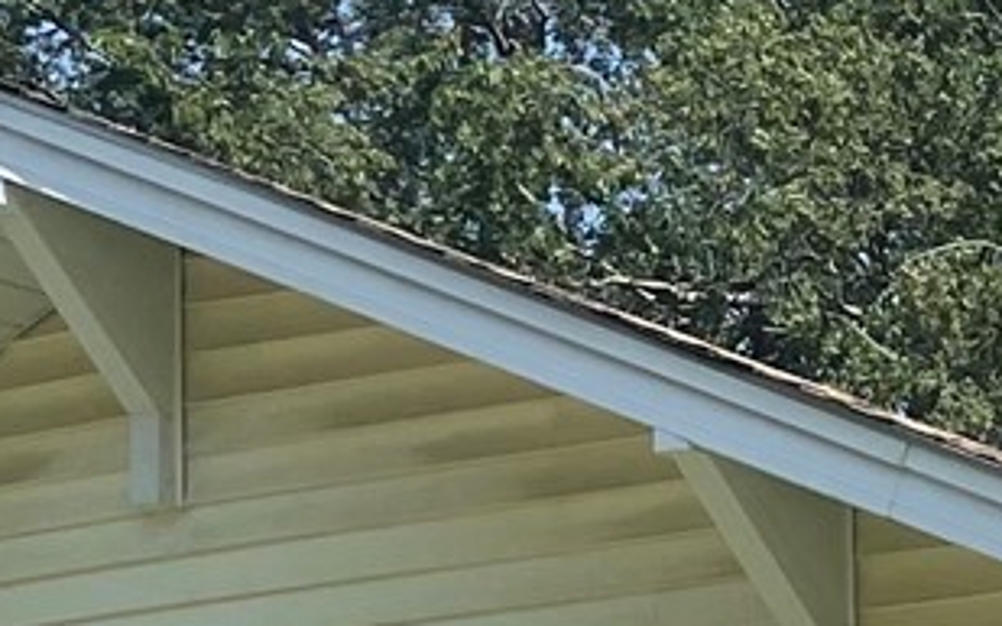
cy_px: 1563
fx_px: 4669
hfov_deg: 10.2
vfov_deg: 7.2
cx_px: 2633
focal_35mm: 171
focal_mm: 4.2
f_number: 1.6
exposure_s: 1/2681
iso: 32
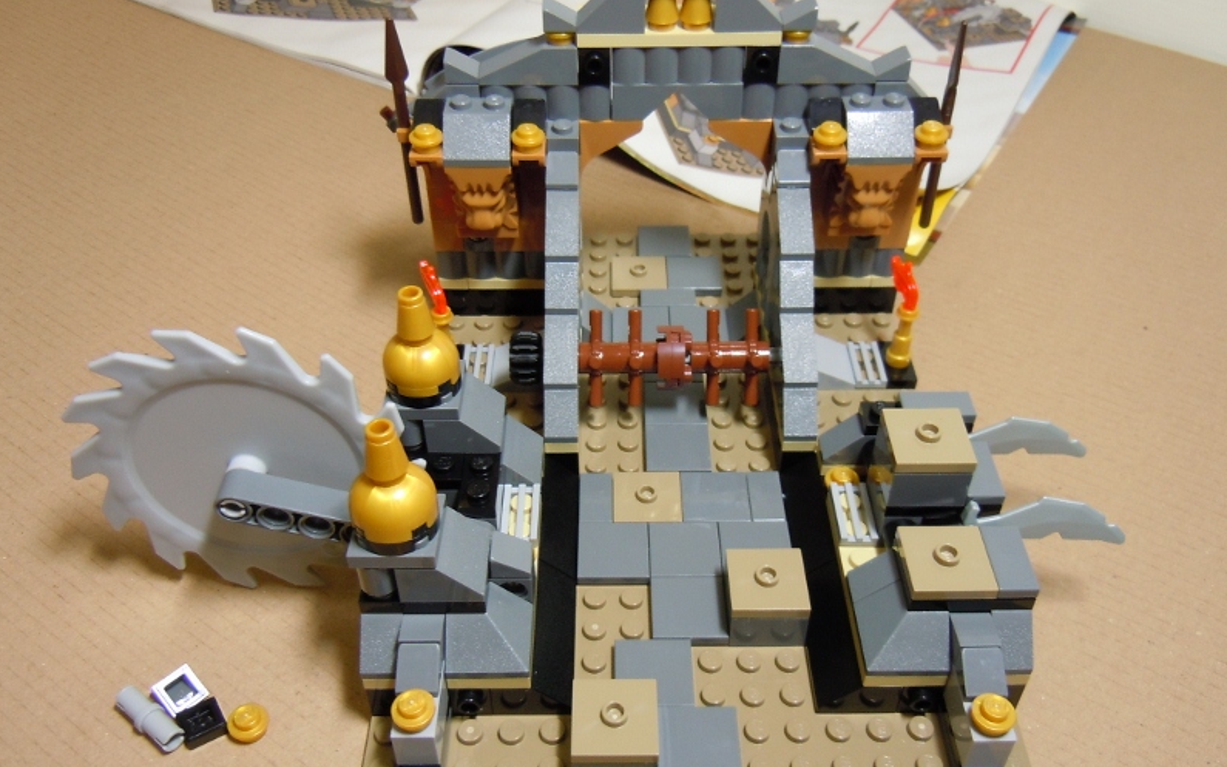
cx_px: 613
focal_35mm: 32
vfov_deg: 39.4
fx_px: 1070
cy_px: 400
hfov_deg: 59.7
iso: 200
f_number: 3.5
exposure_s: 1/13
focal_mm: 5.4
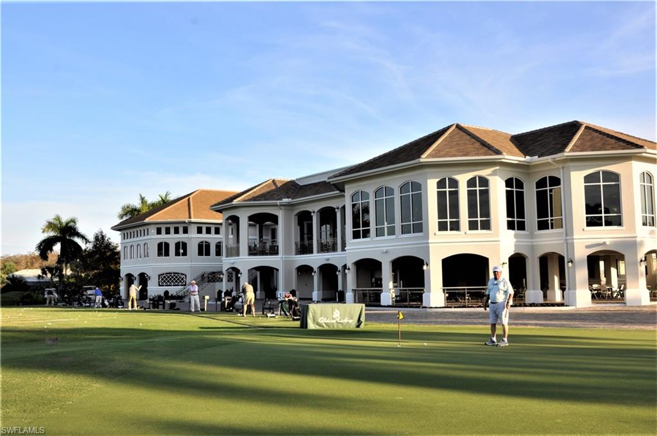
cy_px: 218
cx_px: 328
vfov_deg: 36.7
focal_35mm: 36
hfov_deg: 53.2
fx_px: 656
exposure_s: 1/125
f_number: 11
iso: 200
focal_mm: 24
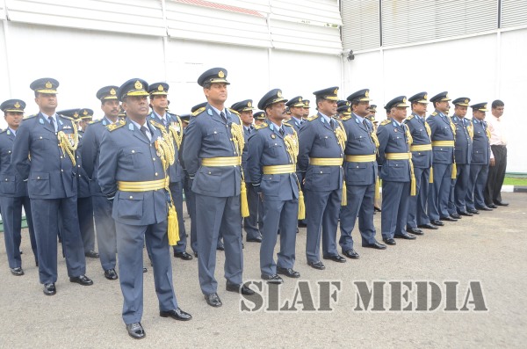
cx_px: 264
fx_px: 482
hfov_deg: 57.3
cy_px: 174
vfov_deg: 39.8
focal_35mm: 33
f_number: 5.6
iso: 200
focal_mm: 22
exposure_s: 1/125
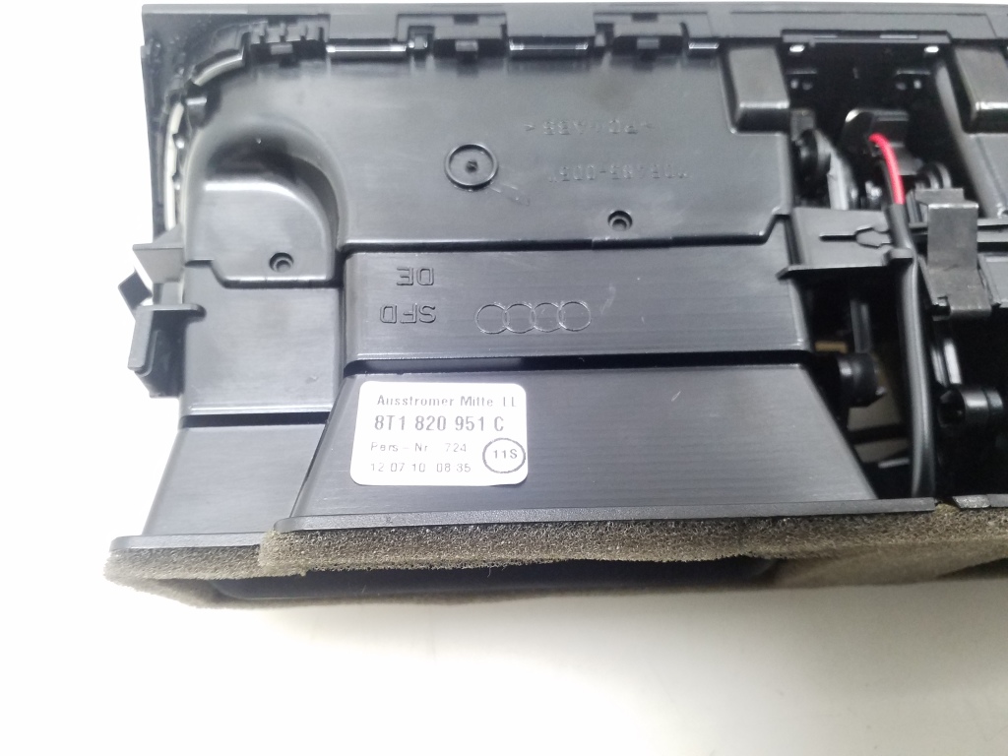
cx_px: 504
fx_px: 786
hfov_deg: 65.3
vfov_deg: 51.4
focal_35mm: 27
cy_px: 378
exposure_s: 1/25
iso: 250
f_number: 1.9
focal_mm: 3.6
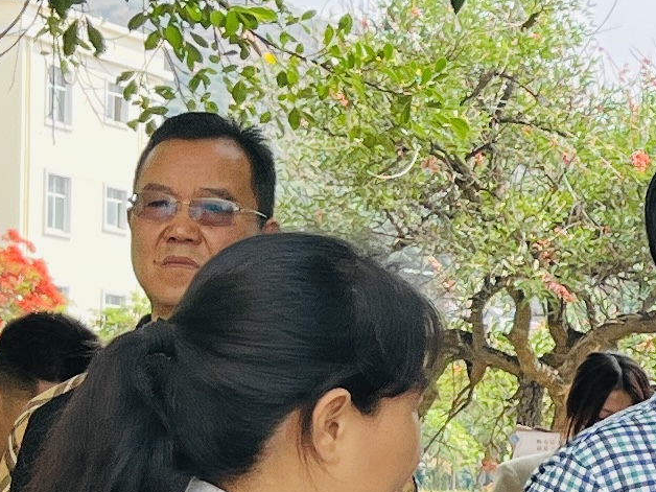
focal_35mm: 167
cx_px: 1147
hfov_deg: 11.1
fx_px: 3165
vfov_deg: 8.8
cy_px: 573
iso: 50
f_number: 1.6
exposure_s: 1/891
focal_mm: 5.1
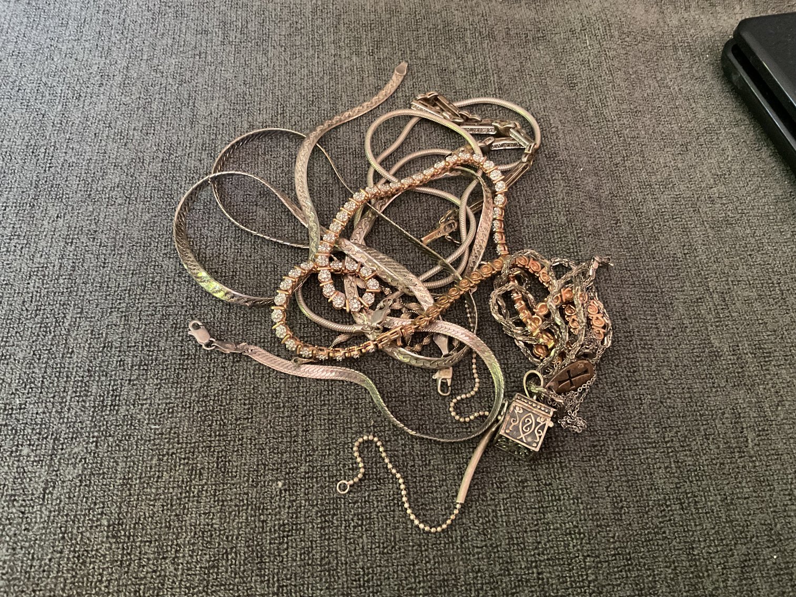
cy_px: 298
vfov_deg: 48.2
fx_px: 667
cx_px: 398
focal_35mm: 29
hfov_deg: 61.7
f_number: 1.8
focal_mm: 3
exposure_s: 1/25
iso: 320
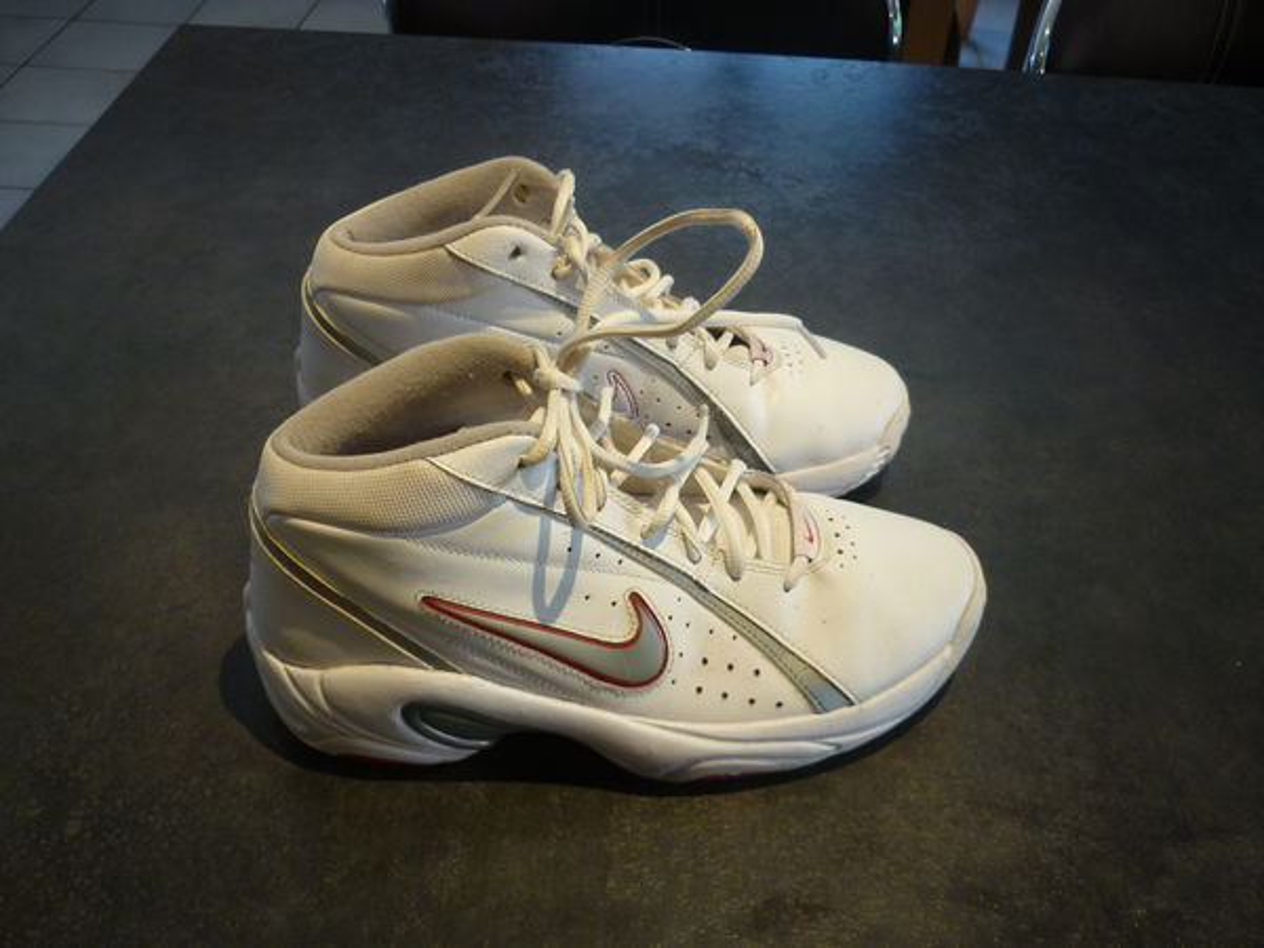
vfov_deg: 42.9
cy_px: 474
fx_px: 1205
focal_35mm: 33
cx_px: 632
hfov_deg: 55.4
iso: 160
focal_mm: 5.5
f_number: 2.8
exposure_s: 1/30
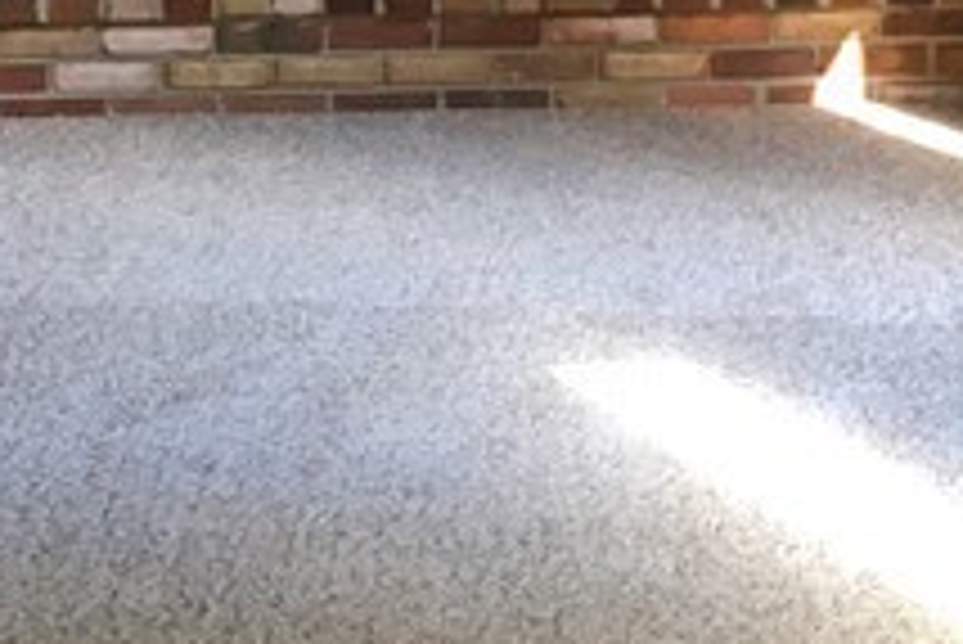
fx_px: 3854
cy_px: -261
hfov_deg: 14.2
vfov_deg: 9.3
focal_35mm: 144
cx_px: 446
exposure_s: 1/30
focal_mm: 4.15
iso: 50
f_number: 2.2
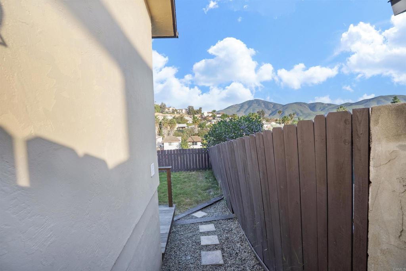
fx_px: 181
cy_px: 136
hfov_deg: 96.7
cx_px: 203
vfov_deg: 73.8
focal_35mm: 16
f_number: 7.1
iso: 400
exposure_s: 1/500
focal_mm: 16
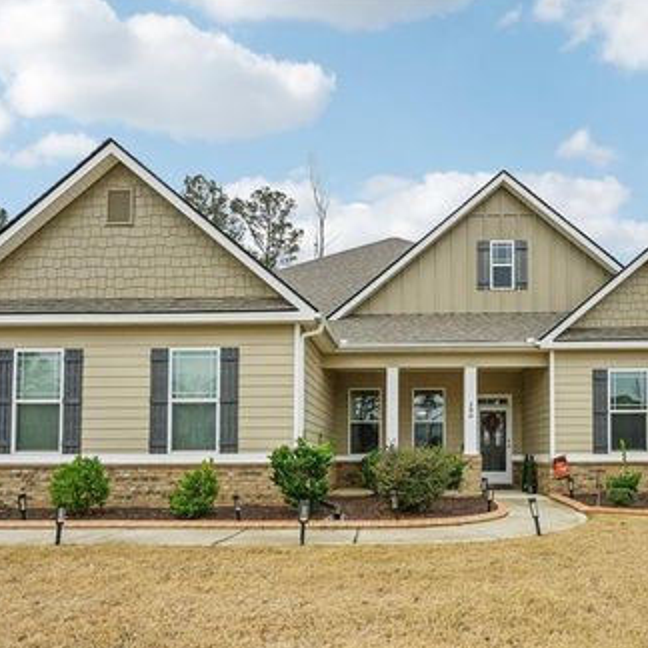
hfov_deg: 69.9
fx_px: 459
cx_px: 382
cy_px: 323
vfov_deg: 70.5
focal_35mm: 22
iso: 400
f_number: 8
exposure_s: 1/1600
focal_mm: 16.5
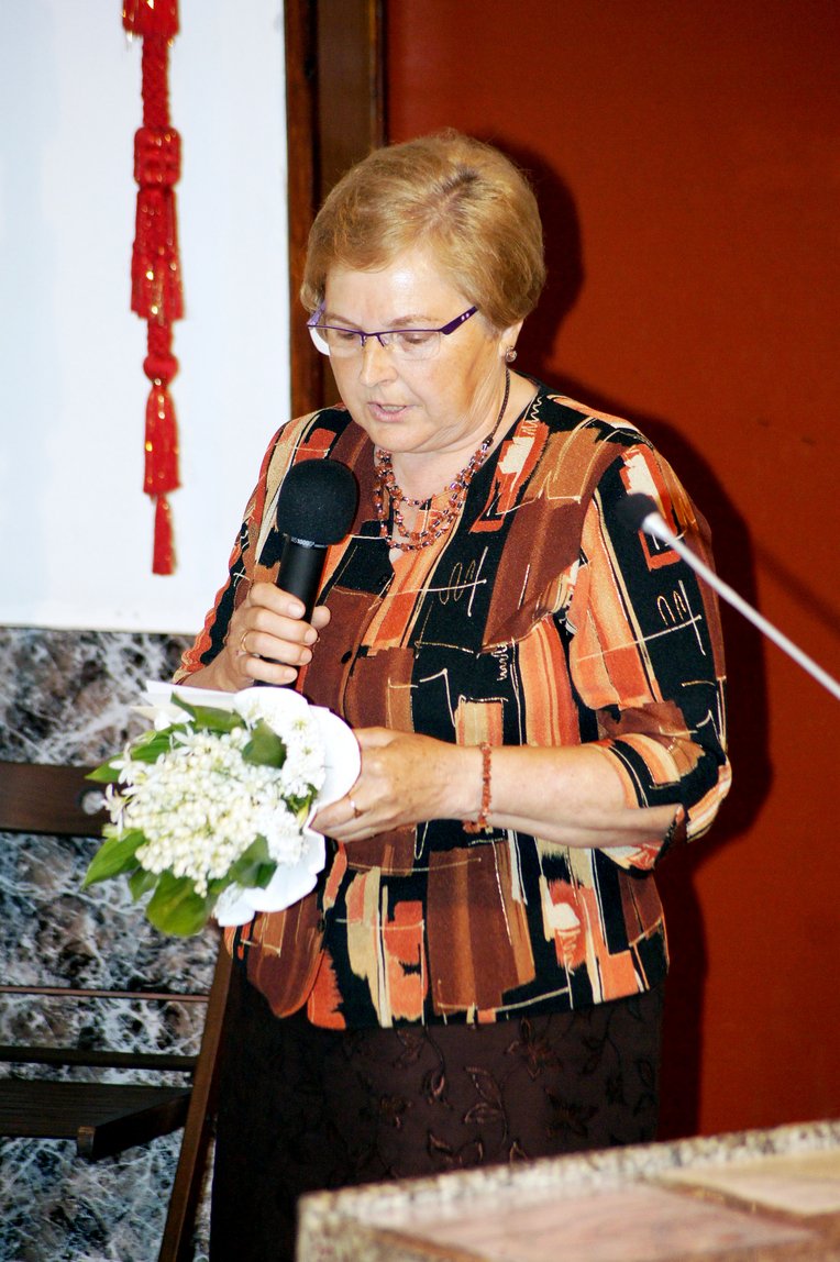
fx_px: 7884
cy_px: 631
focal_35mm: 225
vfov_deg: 9.2
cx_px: 420
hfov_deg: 6.1
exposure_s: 1/125
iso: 800
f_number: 4.5
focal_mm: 150
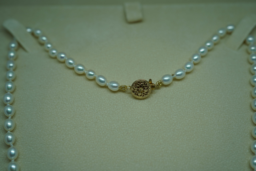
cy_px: 86
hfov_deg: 39.6
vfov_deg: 27.0
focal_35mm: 50
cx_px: 128
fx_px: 356
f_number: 4.5
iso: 100
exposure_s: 1/80
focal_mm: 50
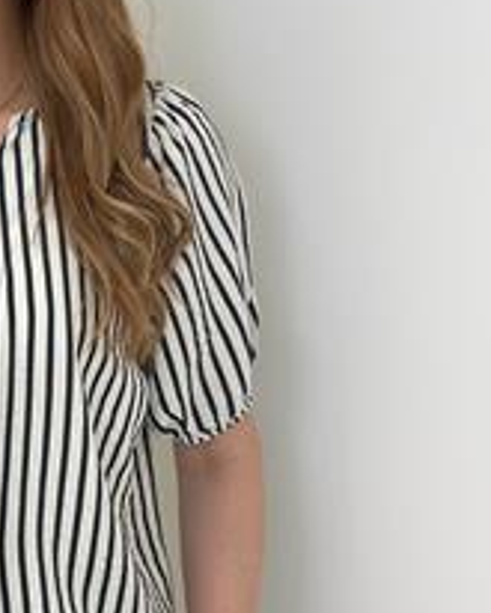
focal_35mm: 121
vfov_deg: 15.9
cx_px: -24
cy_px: 323
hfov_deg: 12.6
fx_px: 2196
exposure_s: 1/254
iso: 80
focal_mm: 6.86
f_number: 1.78
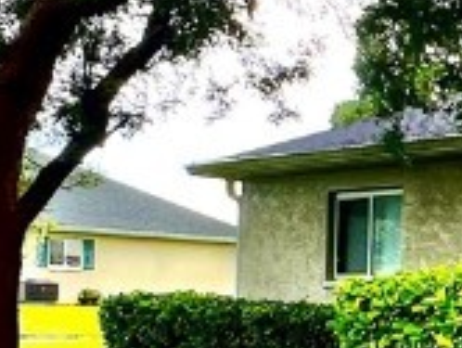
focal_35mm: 80
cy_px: 323
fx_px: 1069
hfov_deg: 18.4
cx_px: 863
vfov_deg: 18.1
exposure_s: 1/156
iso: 32
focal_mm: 1.57
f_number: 1.8
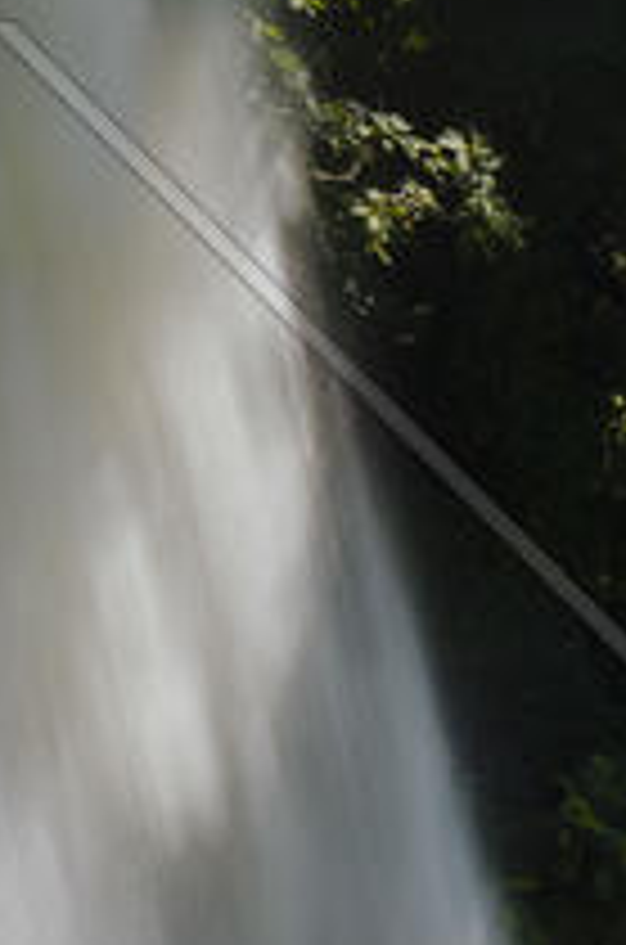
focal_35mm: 116
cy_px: -207
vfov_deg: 16.9
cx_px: -232
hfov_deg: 11.4
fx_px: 3041
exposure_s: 1/15
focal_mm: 28
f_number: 22
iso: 100
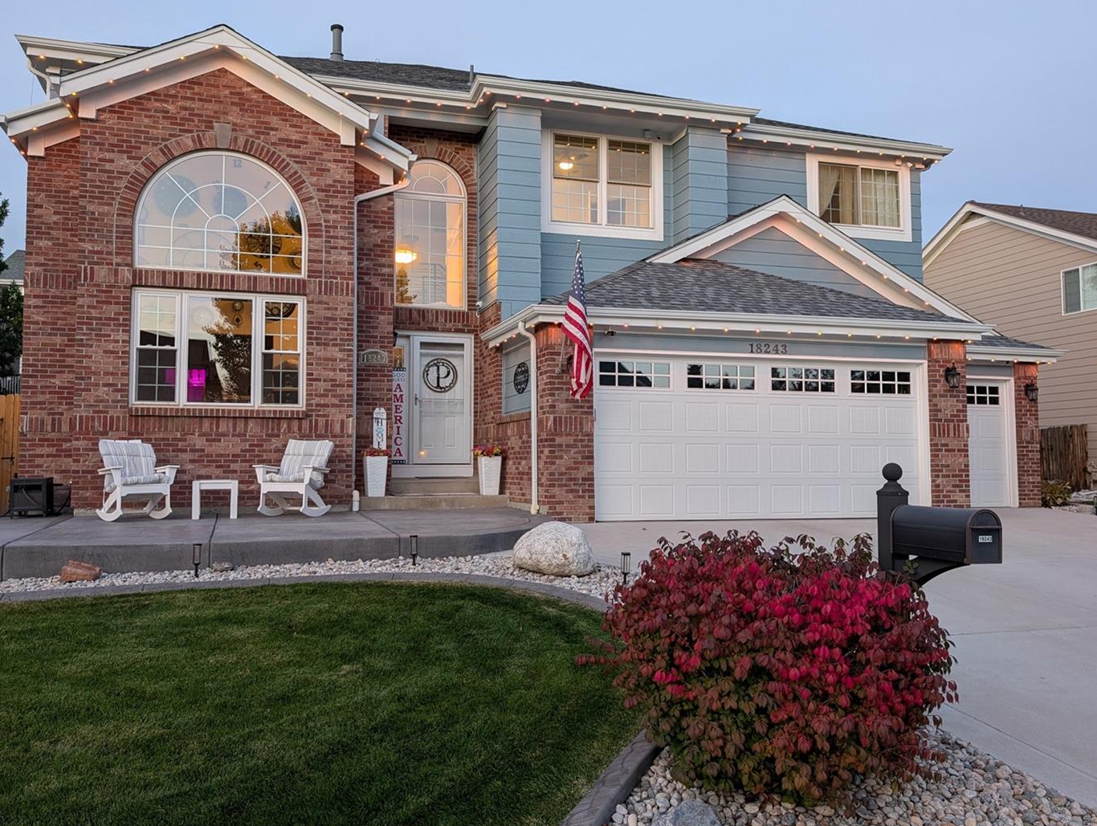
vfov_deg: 49.9
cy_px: 410
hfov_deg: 63.3
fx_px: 889
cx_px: 527
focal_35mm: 28
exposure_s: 1/20
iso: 24
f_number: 1.68
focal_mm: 6.9
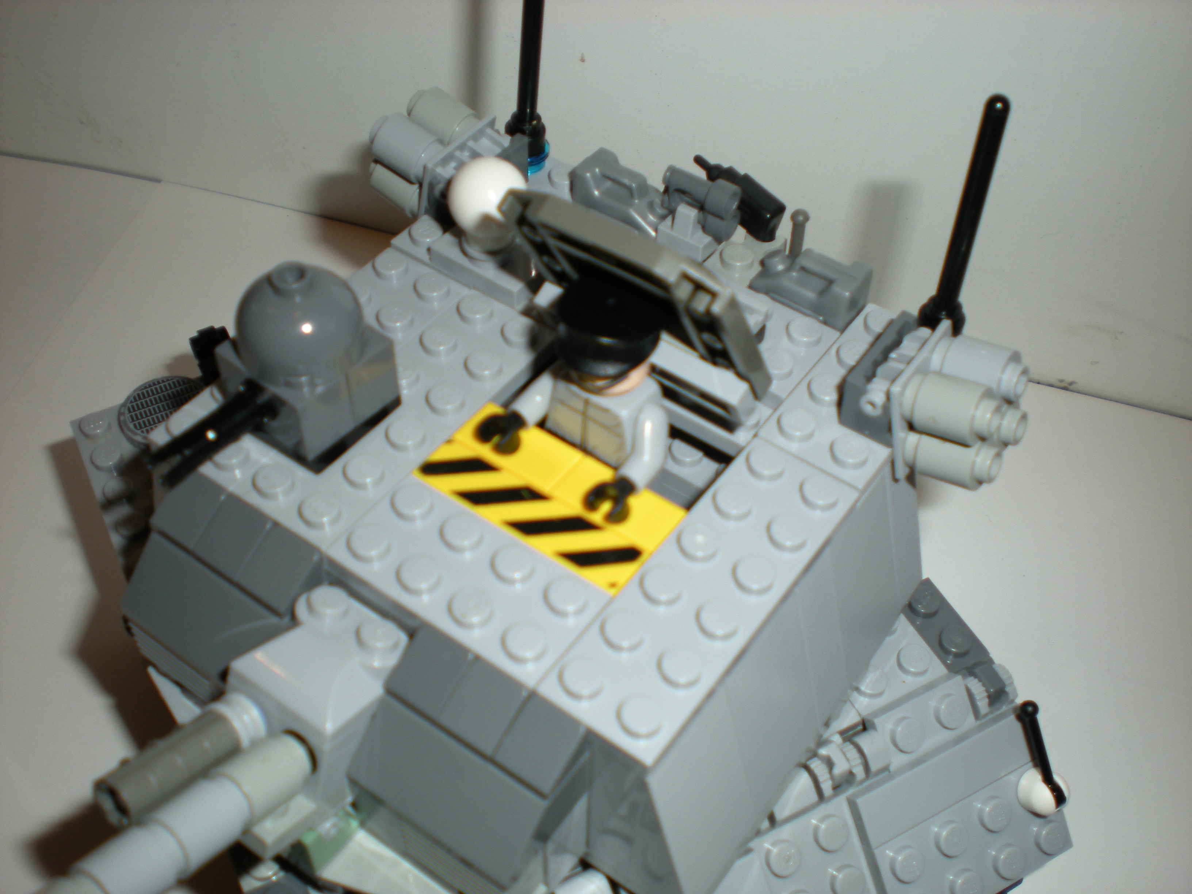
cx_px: 596
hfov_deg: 49.0
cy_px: 447
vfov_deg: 37.7
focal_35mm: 38
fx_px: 1309
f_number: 3.1
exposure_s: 1/60
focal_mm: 6.3
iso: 64
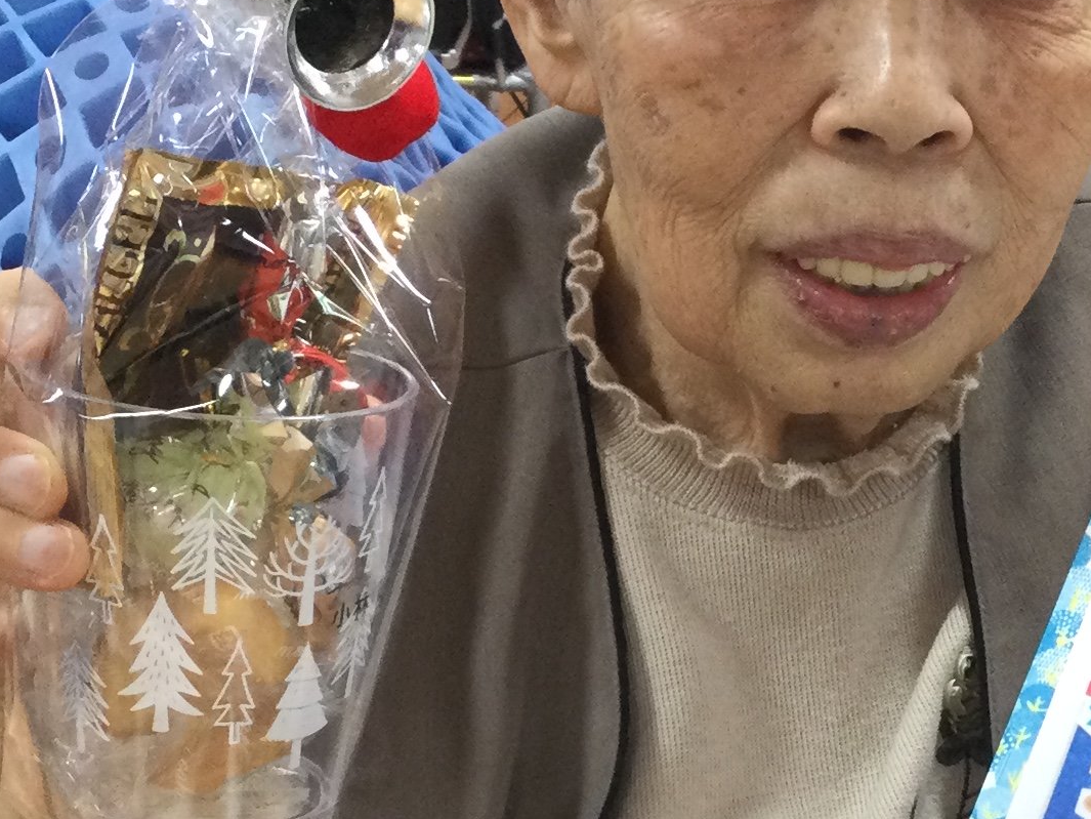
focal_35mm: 95
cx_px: 781
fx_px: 2994
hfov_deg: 20.5
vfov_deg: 15.5
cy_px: 518
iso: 64
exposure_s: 1/30
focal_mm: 3.3
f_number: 2.4
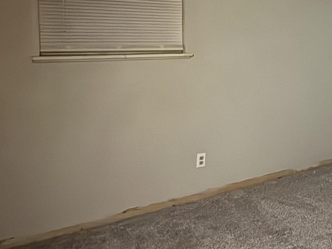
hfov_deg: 34.3
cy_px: 76
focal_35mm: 46
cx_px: 384
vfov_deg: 31.2
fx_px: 441
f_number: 2.2
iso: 1600
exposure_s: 1/7
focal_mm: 2.22
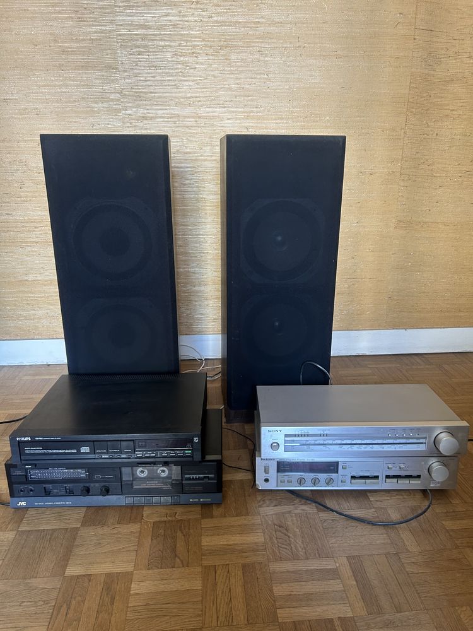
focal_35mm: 26
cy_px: 316
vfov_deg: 67.3
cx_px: 236
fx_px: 474
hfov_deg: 53.1
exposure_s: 1/65
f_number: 1.5
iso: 125
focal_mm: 5.7
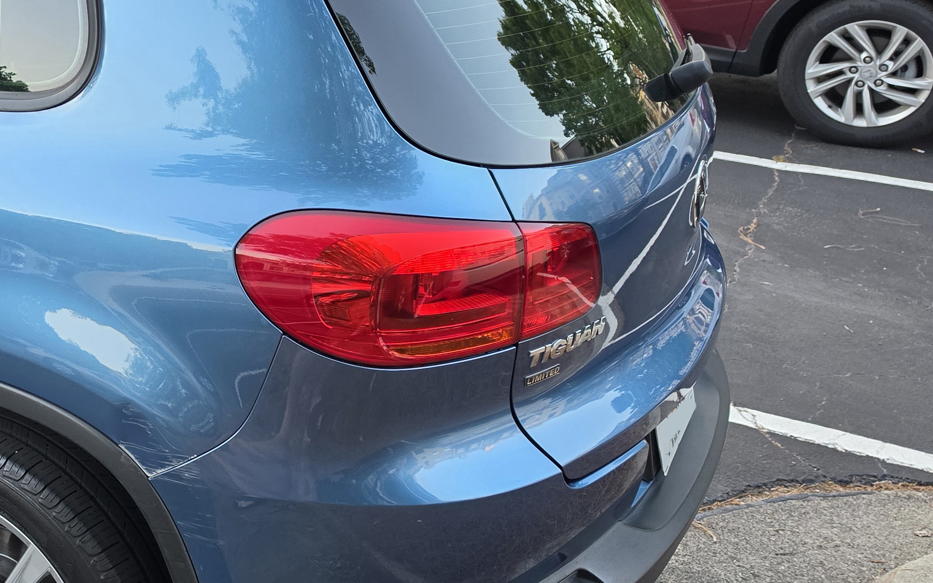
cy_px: 188
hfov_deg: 36.8
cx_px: -4
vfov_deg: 26.2
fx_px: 1246
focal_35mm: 49
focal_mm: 6.5
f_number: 1.4
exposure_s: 1/182
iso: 100
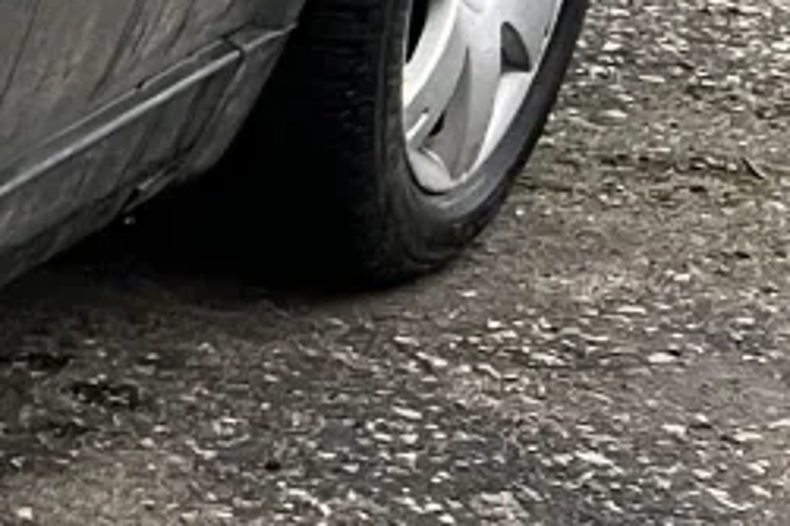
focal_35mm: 207
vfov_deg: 6.6
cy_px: 198
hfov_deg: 7.6
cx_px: -2131
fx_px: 4539
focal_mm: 5.7
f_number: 1.5
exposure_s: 1/93
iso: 125
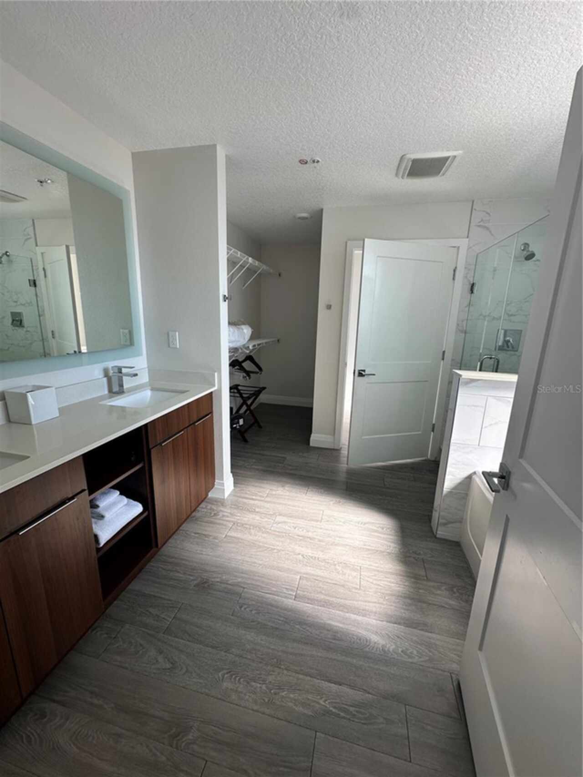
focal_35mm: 14
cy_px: 388
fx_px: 314
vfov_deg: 102.1
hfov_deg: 85.7
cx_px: 292
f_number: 2.2
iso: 40
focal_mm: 2.22
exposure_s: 1/161
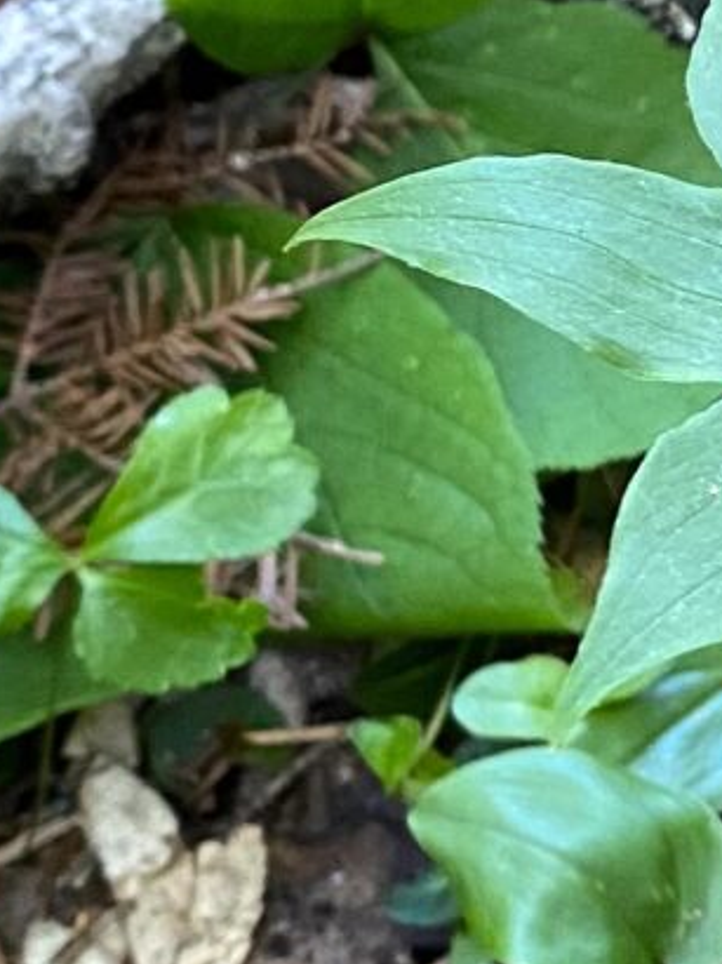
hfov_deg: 10.7
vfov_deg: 15.2
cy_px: 409
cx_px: 1284
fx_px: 3619
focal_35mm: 130
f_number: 1.8
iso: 200
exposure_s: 1/60
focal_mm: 4.25
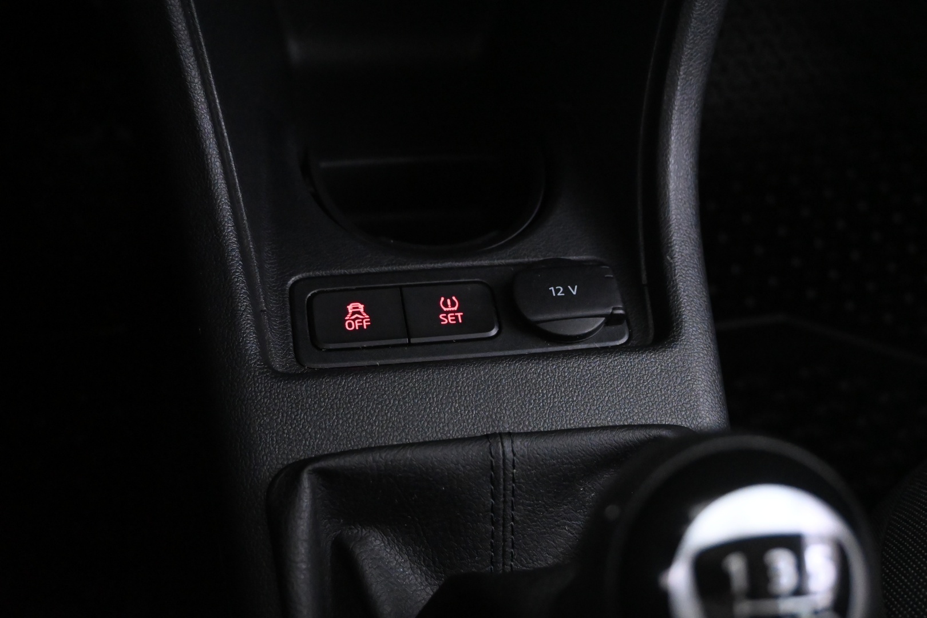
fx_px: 966
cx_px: 464
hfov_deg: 51.3
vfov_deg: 35.5
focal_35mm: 38
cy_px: 309
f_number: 4.2
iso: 6400
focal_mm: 25
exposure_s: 1/25
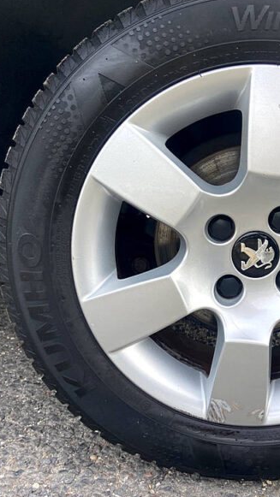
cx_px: 221
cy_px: 251
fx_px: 515
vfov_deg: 51.6
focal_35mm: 39
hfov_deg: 29.8
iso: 32
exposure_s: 1/465
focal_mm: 4.25
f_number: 1.8
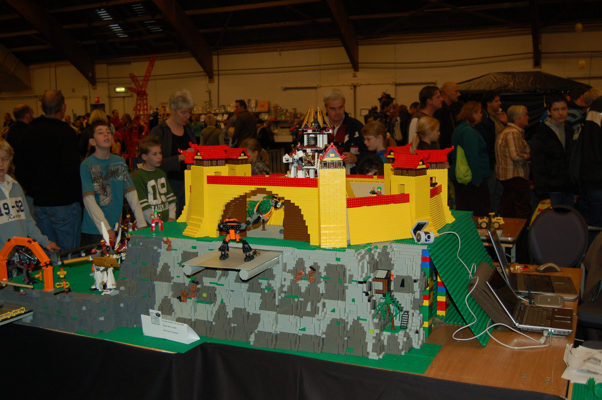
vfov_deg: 34.1
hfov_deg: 49.6
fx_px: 652
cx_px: 301
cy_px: 200
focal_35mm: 39
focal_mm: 26
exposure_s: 1/60
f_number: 4
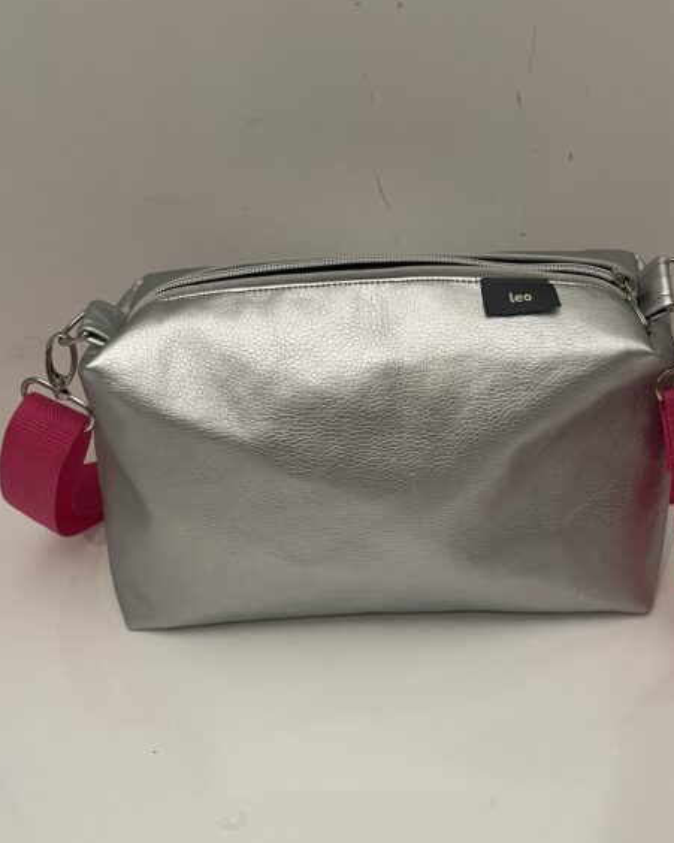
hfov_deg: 41.0
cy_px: 468
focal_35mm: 36
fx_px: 898
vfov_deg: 50.2
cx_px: 401
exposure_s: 1/50
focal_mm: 5.1
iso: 100
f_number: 1.6
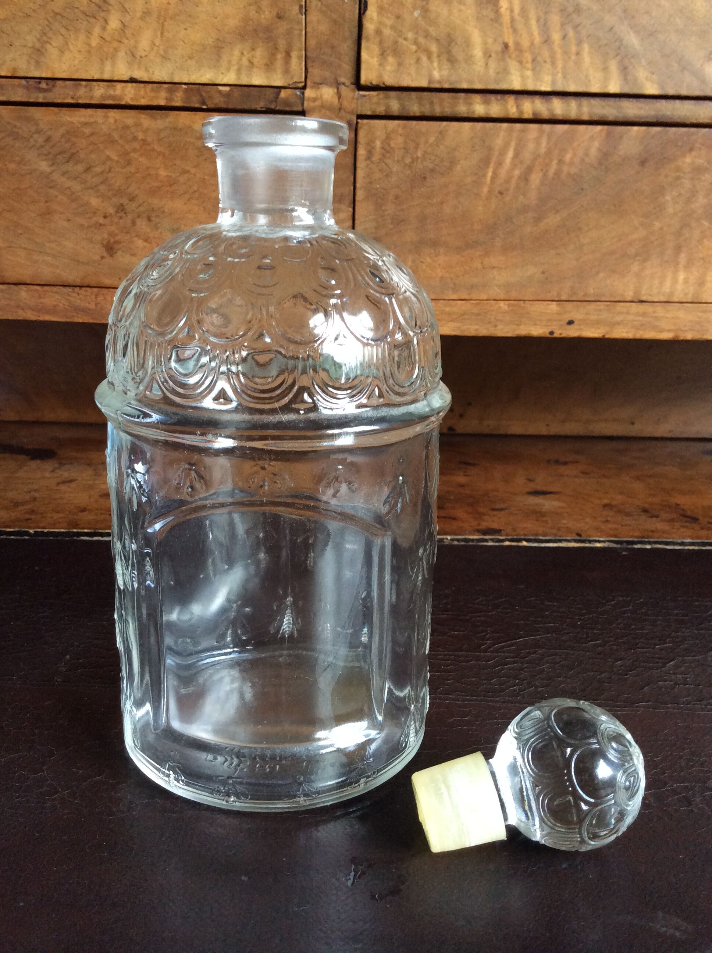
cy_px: 476
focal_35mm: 32
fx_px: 880
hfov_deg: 44.1
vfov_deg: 56.9
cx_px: 356
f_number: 2.4
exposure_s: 1/25
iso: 125
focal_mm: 3.3
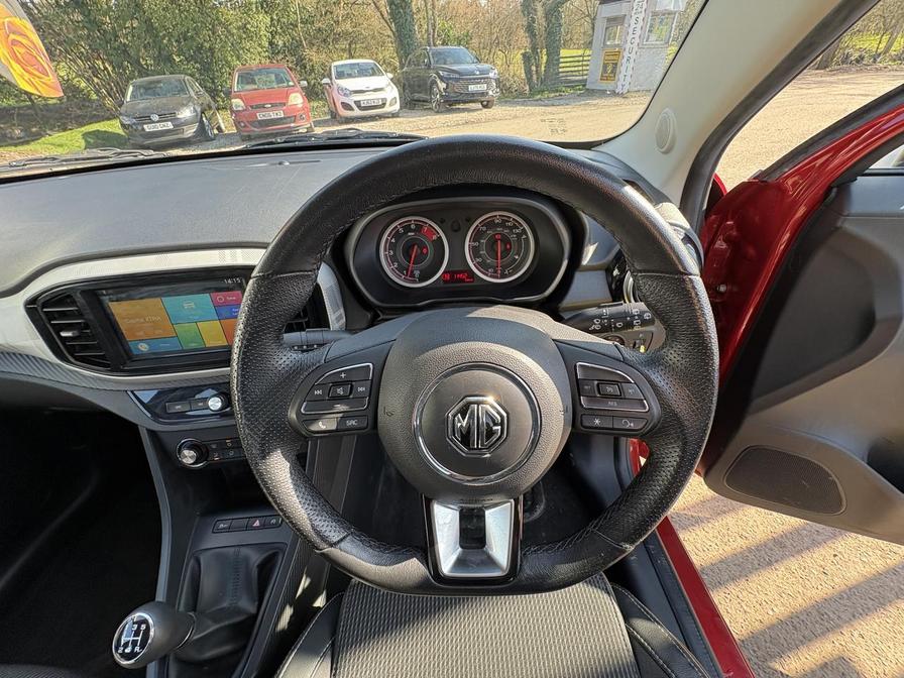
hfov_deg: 102.1
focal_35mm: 14
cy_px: 339
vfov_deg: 85.7
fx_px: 366
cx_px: 452
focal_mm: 2.22
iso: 80
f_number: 2.2
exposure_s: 1/99
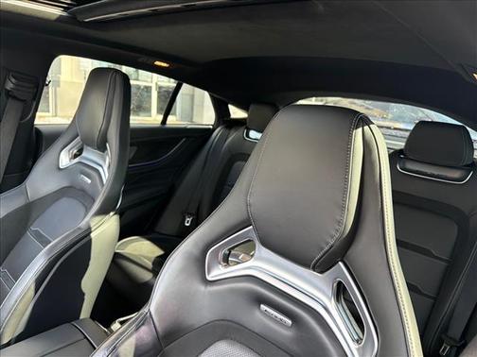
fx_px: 331
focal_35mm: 24
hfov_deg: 71.6
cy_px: 178
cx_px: 238
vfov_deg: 56.8
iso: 200
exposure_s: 1/133
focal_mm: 6.76
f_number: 1.78
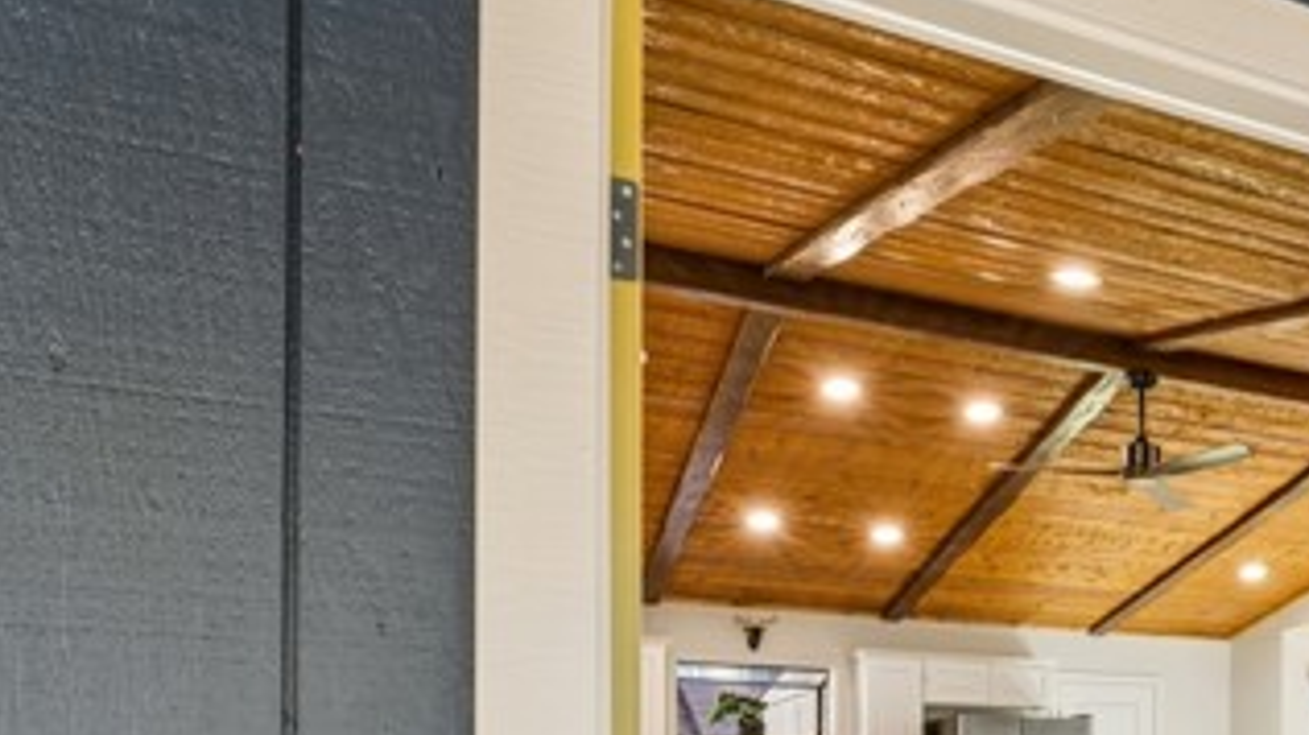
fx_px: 1300
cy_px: 799
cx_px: 1169
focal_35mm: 37
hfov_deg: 48.1
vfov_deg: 28.7
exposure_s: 1.6
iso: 100
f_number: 22
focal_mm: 17.7
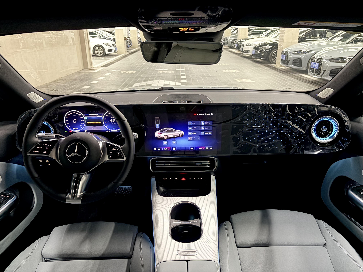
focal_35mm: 26
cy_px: 136
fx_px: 273
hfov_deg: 67.3
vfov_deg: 53.1
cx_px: 182
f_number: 1.6
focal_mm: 5.96
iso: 1000
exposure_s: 1/22
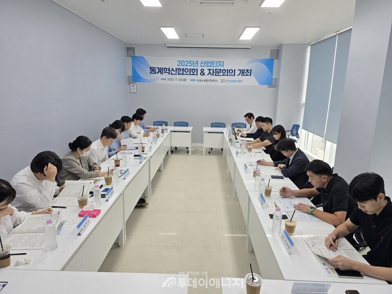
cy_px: 147
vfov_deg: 58.9
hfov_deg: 73.9
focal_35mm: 23
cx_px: 196
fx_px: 260
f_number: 1.7
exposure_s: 1/120
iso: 50
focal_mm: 6.3
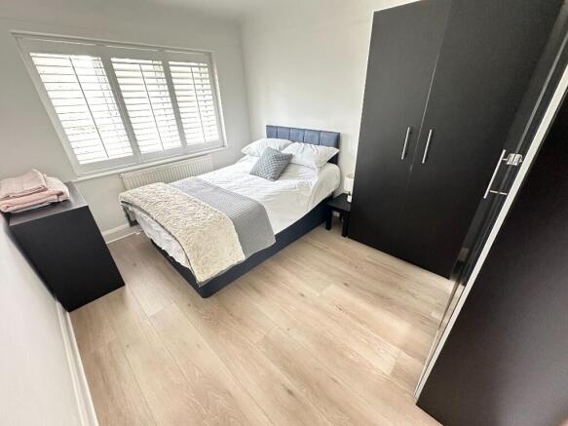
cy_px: 213
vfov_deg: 85.7
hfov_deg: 102.1
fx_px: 230
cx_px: 284
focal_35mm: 14
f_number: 2.2
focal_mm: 2.22
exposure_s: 1/60
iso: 800
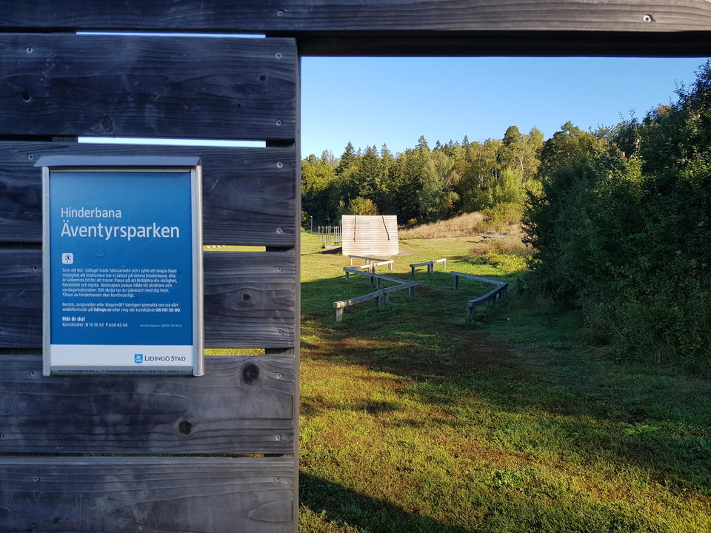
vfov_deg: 53.1
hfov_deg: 67.3
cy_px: 266
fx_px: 534
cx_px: 356
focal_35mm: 26
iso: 40
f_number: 1.7
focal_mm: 4.2
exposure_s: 1/900
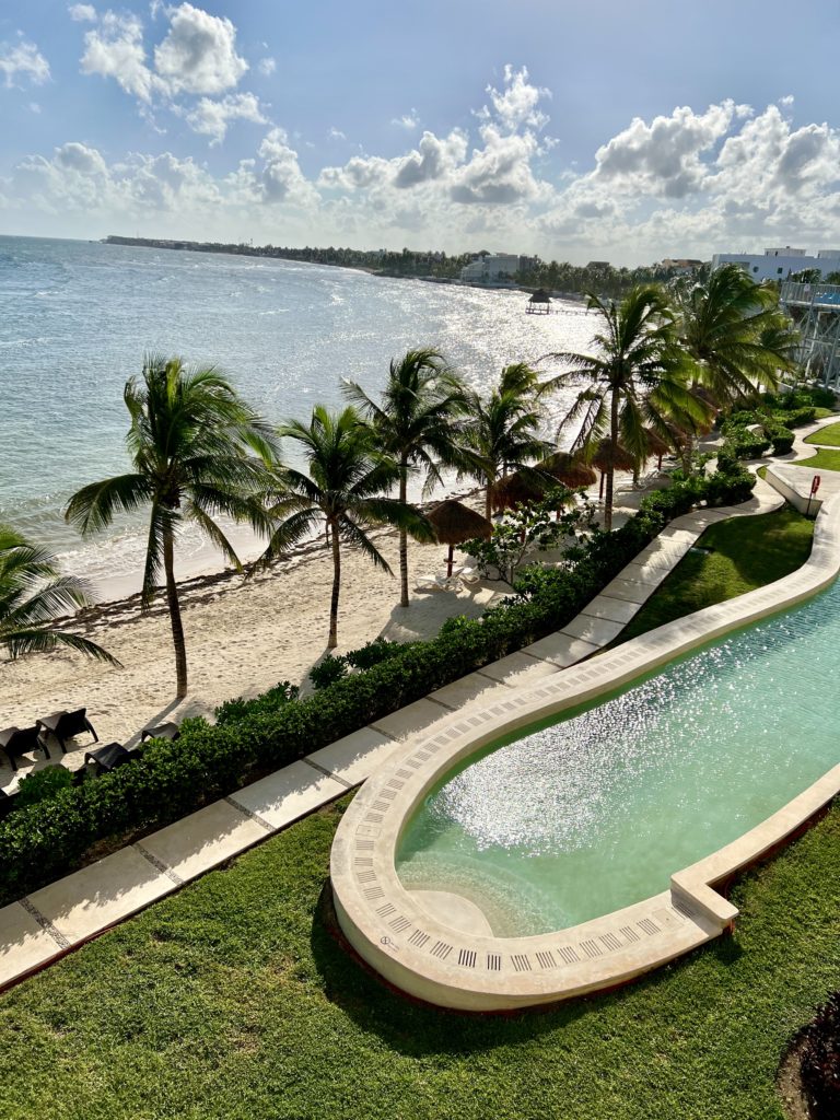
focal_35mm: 26
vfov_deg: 67.3
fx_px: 841
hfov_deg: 53.1
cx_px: 420
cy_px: 560
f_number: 1.5
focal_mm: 5.7
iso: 50
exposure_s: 1/16393
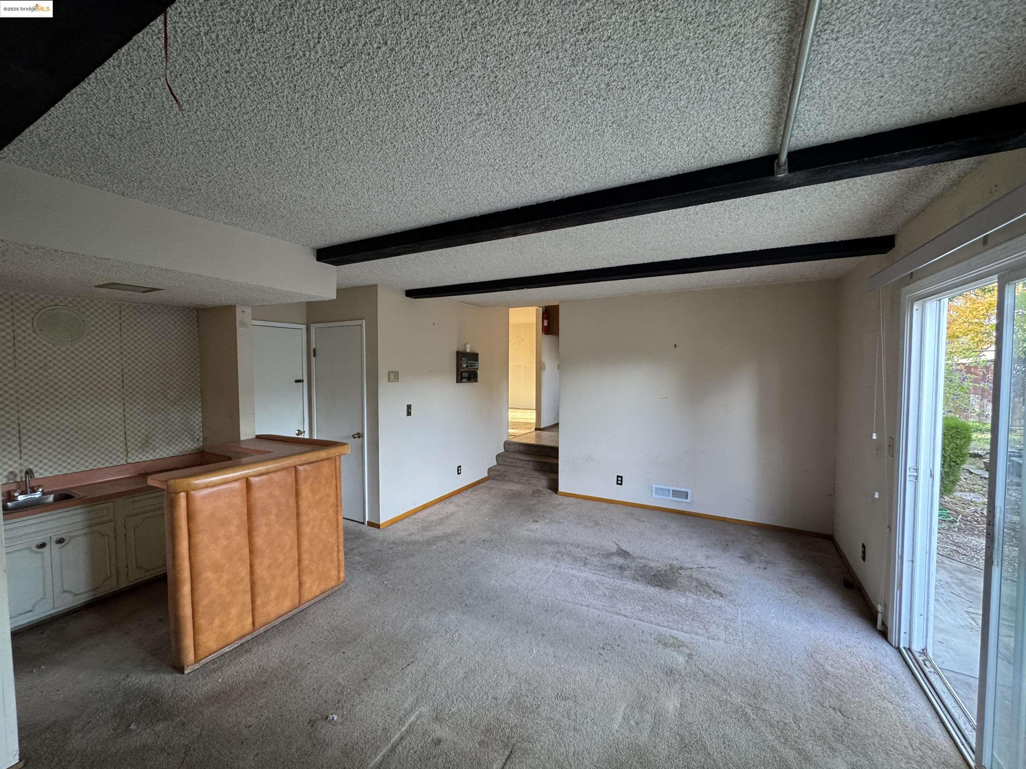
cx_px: 513
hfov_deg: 102.1
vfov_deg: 85.7
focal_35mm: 14
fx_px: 415
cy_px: 384
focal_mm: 2.22
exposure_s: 1/60
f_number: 2.2
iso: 250
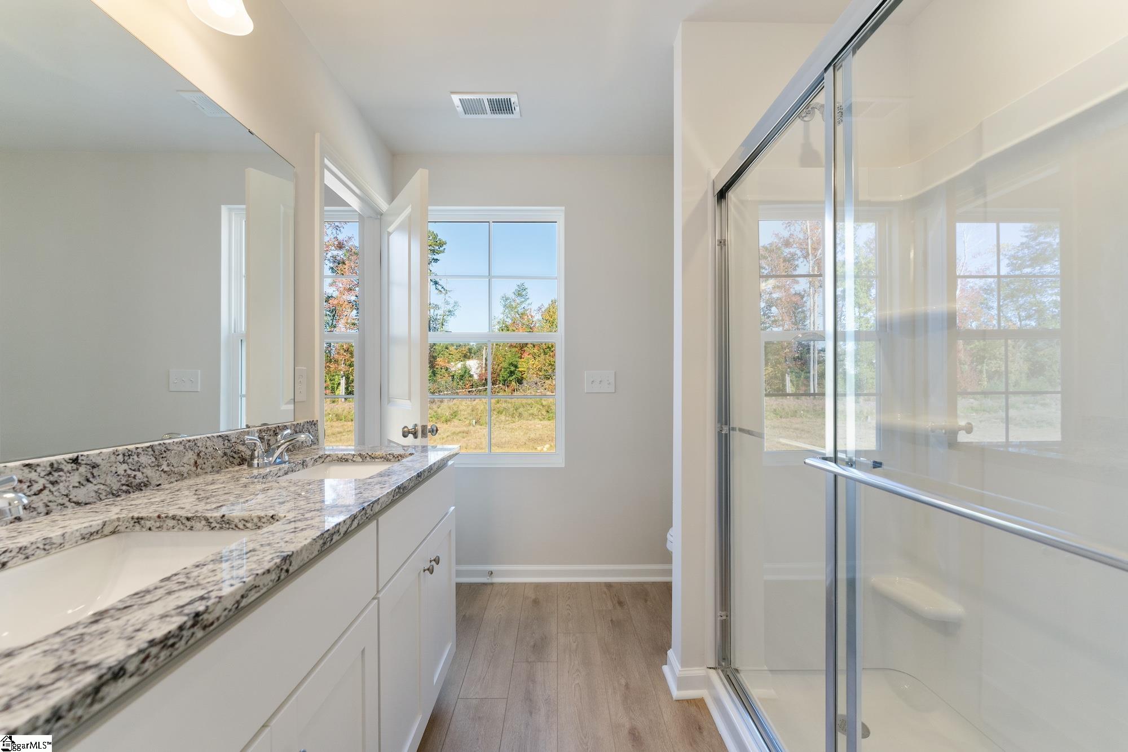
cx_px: 564
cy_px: 376
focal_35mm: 15
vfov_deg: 77.3
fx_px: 470
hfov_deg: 100.4
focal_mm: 15
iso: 400
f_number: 6.3
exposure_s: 1/80
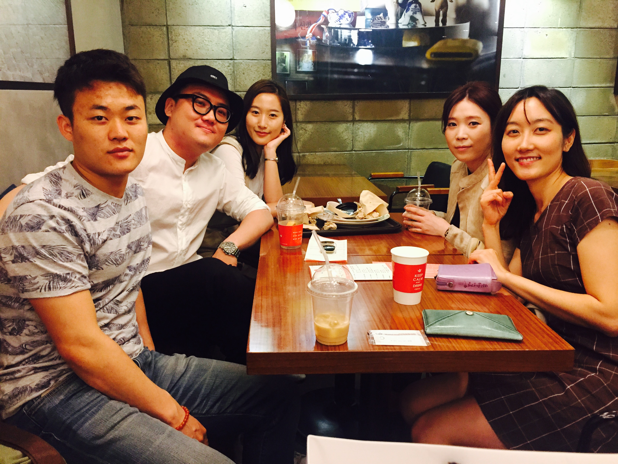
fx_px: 518
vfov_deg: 48.2
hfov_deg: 61.7
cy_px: 232
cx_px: 309
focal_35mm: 29
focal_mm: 4.15
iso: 250
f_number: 2.2
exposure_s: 1/30
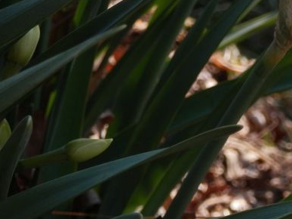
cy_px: 54
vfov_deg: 6.8
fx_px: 1847
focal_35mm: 219
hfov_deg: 9.0
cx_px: 266
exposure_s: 1/160
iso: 125
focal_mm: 19
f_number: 5
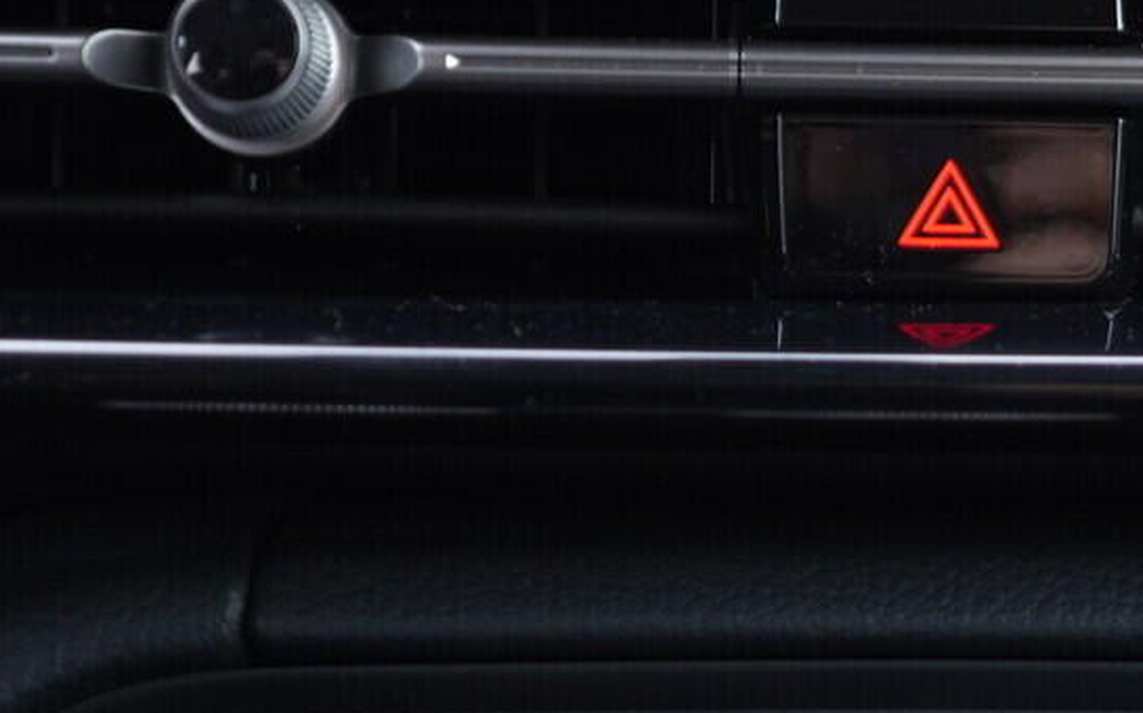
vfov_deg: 13.4
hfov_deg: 21.2
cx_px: 921
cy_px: 472
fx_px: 3020
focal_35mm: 97
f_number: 2.8
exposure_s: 1/40
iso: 400
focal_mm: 24
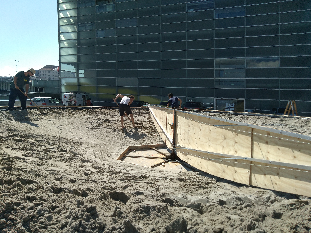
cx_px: 156
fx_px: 234
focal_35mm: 26
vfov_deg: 53.1
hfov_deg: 67.3
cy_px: 116
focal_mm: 3.46
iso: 100
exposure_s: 1/1590
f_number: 2.2
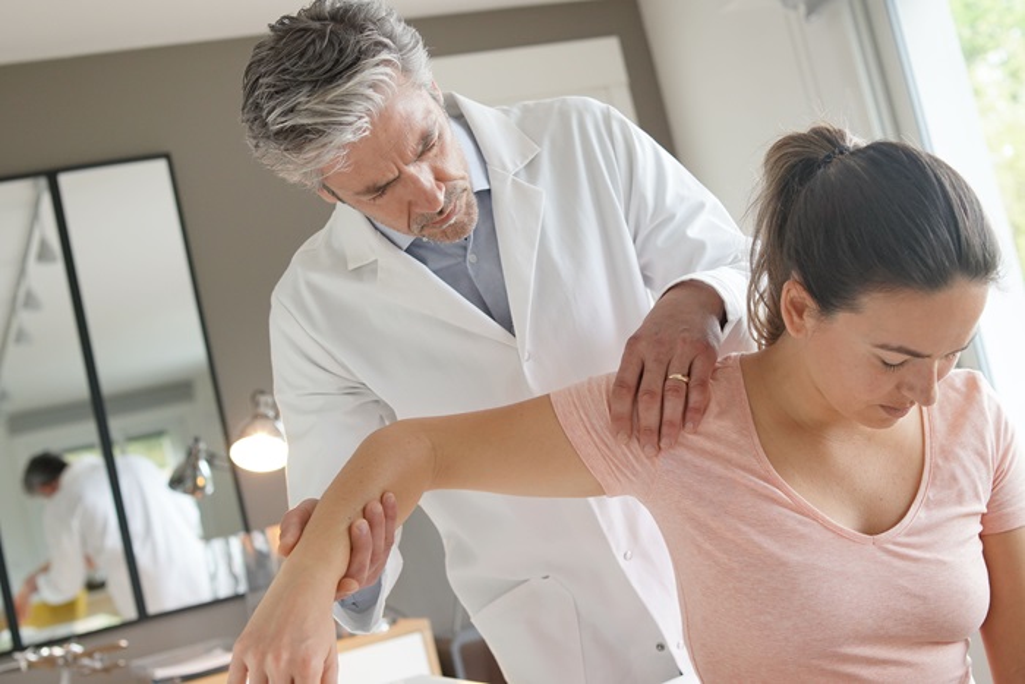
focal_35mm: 52
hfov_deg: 38.2
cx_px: 512
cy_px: 342
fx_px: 1481
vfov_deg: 26.0
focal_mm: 35
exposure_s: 1/250
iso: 800
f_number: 3.2
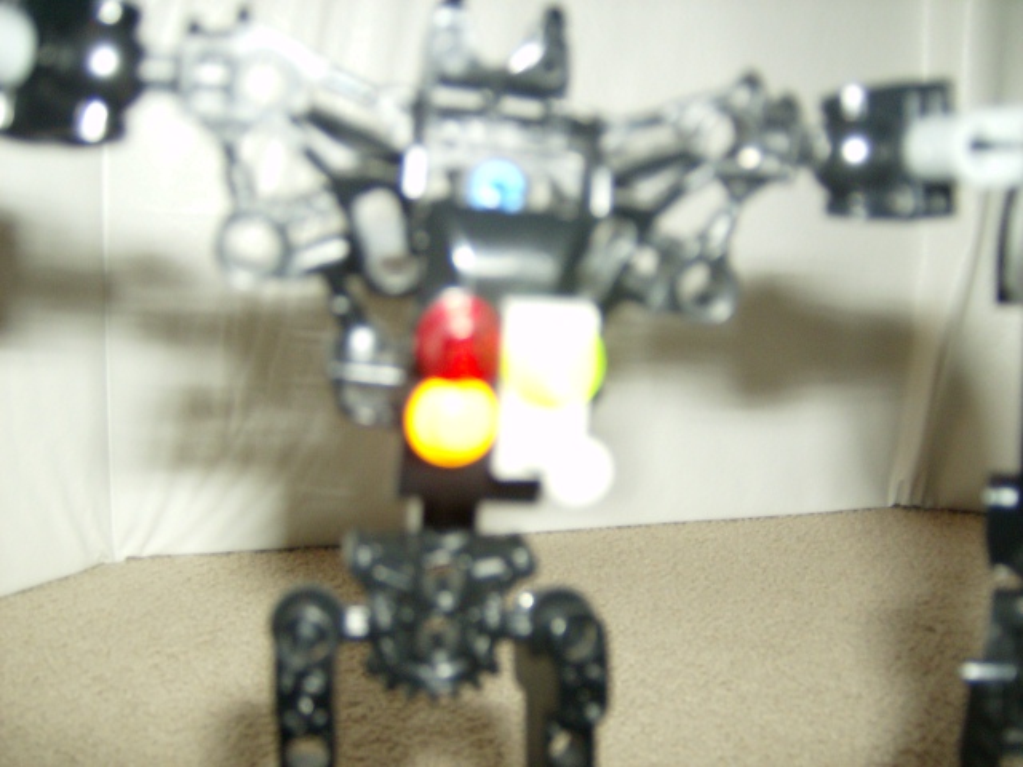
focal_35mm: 36
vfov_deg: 39.7
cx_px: 512
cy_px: 384
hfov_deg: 51.4
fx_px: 1064
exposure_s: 1/60
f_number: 2.8
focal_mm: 6
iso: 200
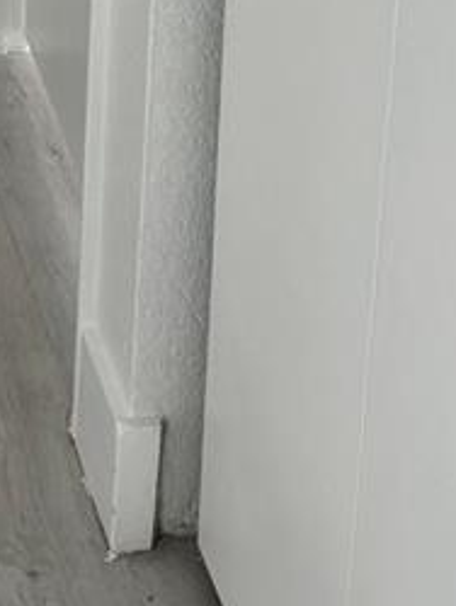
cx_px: -357
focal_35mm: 115
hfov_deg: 11.9
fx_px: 2016
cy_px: -303
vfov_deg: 15.7
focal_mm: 6.86
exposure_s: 1/147
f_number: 1.78
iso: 100
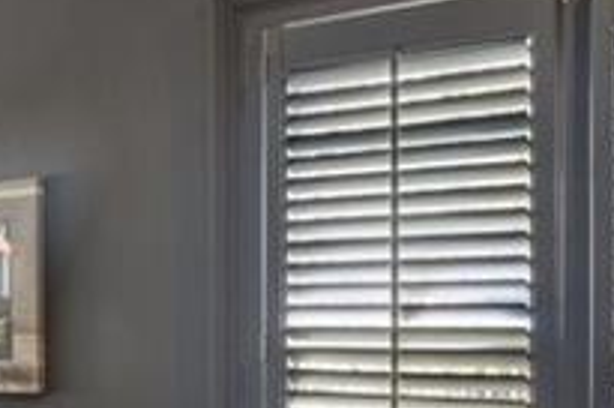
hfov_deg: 21.0
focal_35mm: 70
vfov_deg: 19.0
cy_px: 376
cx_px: -452
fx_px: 1192
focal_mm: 14
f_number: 8
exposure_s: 1/3.33
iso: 320
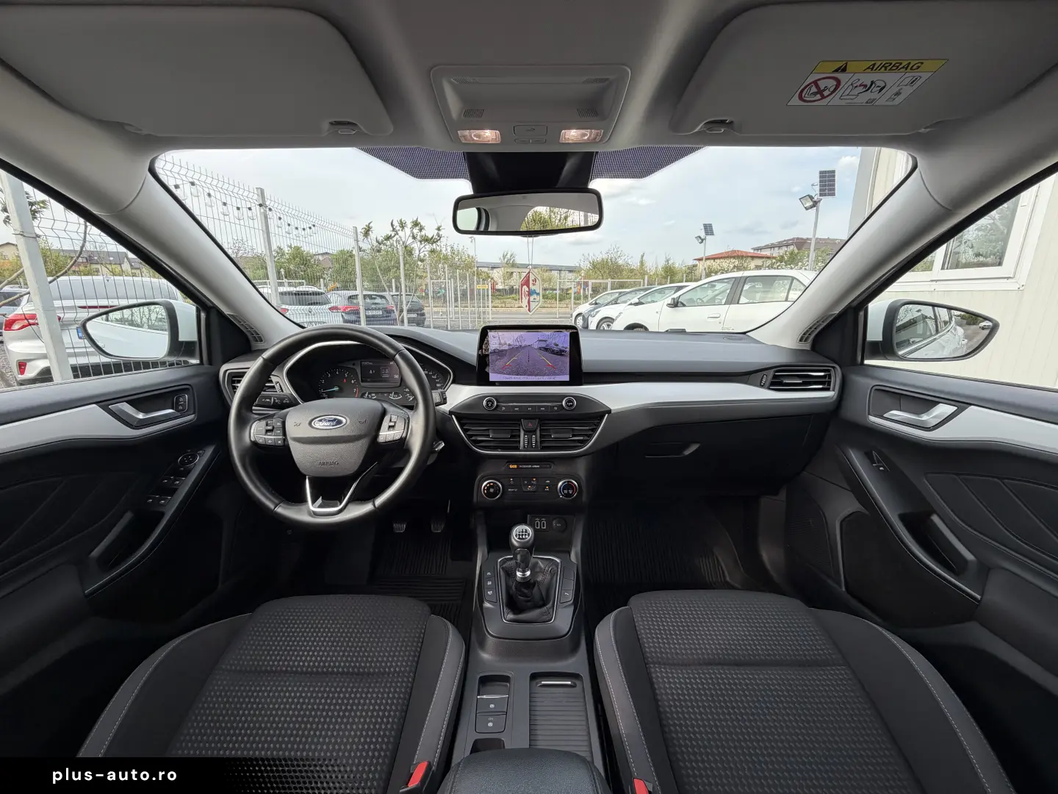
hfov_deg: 102.1
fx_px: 428
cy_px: 397
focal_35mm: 14
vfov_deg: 85.7
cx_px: 529
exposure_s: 1/264
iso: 50
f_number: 2.2
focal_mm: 2.22
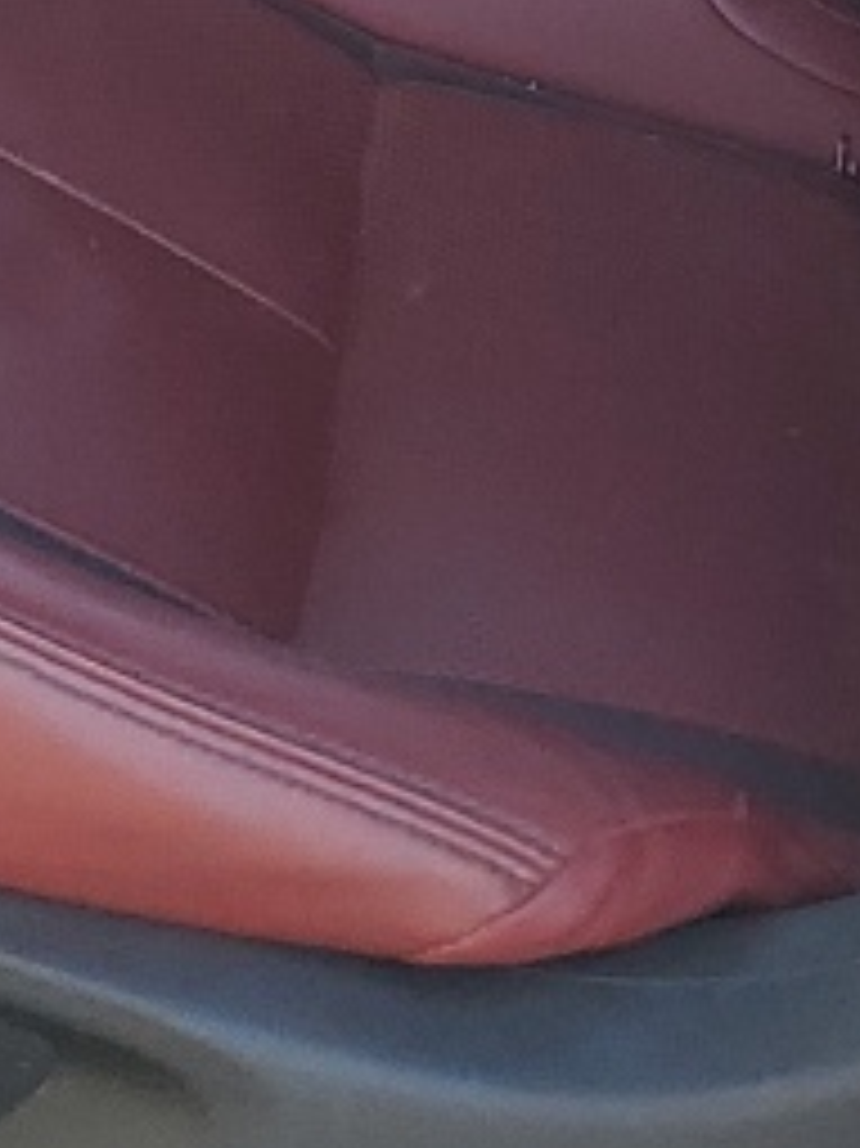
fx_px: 5404
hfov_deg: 9.0
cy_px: -621
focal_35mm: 163
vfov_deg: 11.6
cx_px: -252
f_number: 1.5
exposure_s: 1/303
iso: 50
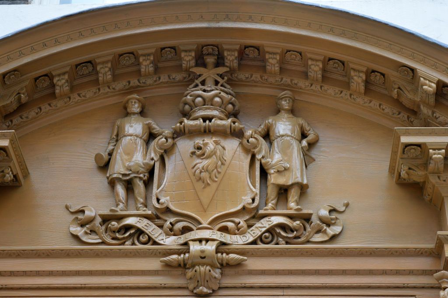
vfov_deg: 16.5
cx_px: 224
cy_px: 149
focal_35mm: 82
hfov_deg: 24.6
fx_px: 1026
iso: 400
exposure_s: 1/160
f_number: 6.3
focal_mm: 55
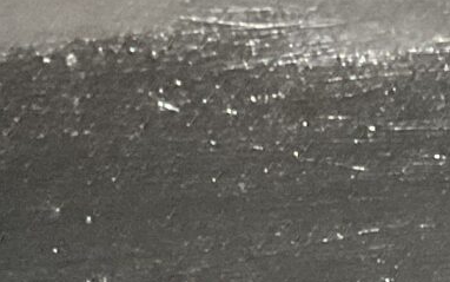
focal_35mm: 206
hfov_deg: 10.1
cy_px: 900
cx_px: 508
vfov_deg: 5.9
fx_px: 2527
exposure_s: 1/50
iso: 250
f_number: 1.8
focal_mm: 3
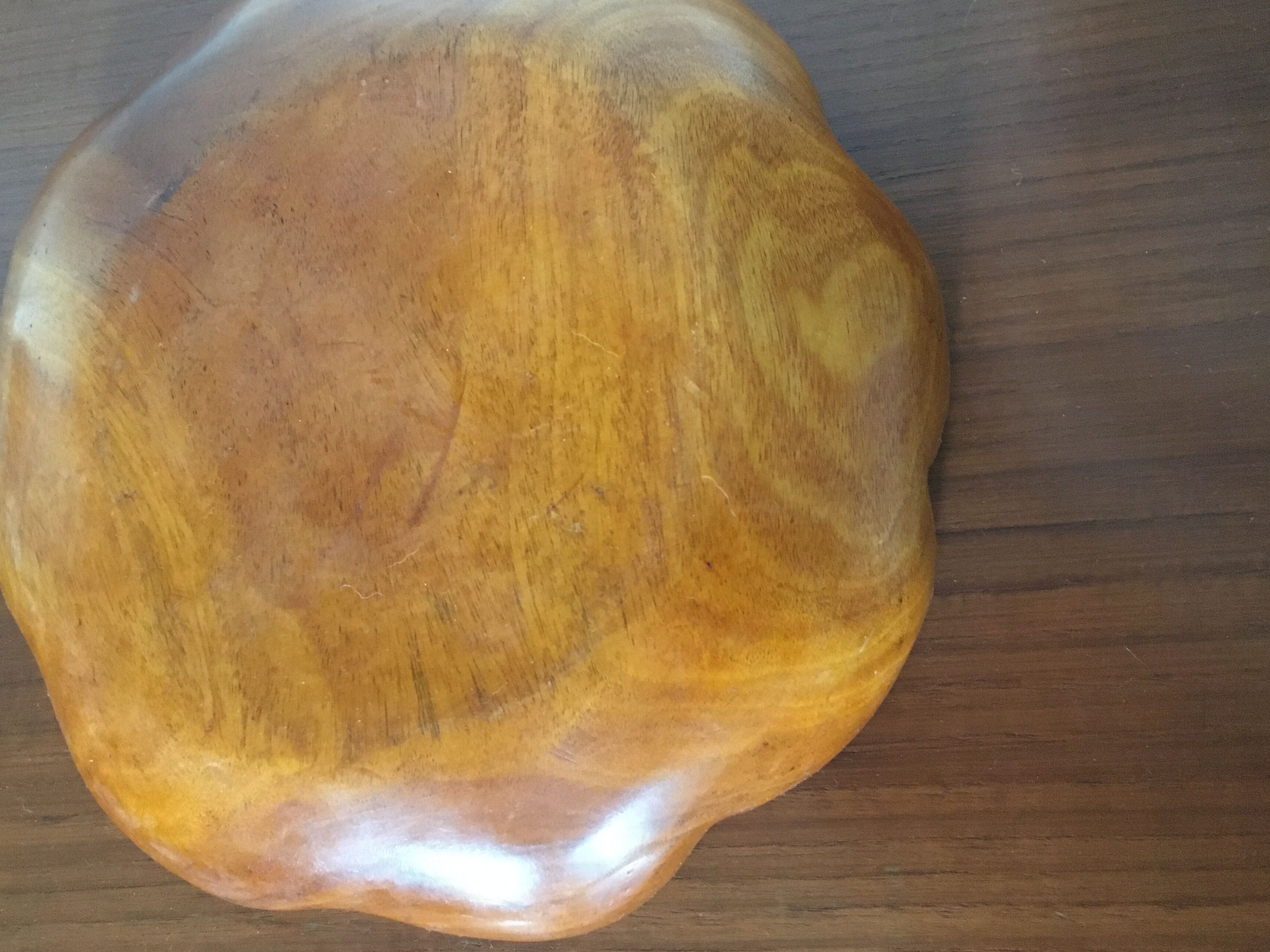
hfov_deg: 53.9
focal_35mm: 34
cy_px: 426
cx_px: 592
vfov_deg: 41.7
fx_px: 1247
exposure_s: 1/17
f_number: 2.2
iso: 320
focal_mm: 4.15
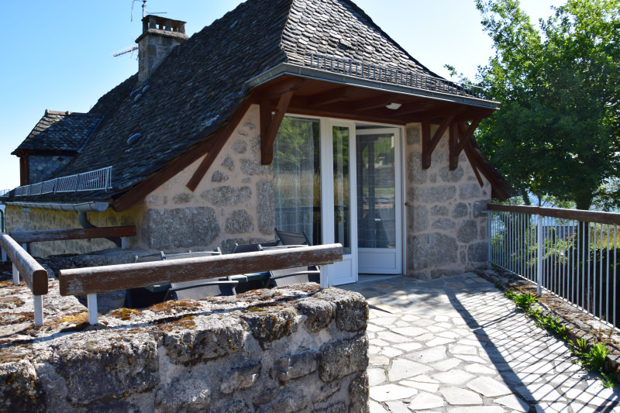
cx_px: 310
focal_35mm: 27
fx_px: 465
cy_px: 206
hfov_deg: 67.4
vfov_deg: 47.9
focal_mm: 18
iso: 125
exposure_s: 1/125
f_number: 9
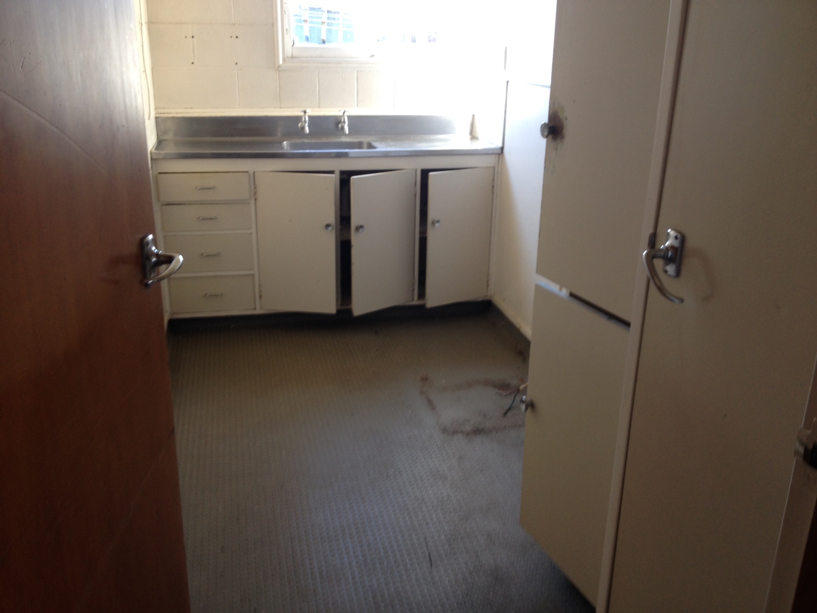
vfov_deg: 40.7
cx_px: 408
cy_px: 306
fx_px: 826
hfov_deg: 52.6
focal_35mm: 35
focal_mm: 4.28
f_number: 2.4
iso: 50
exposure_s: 1/30
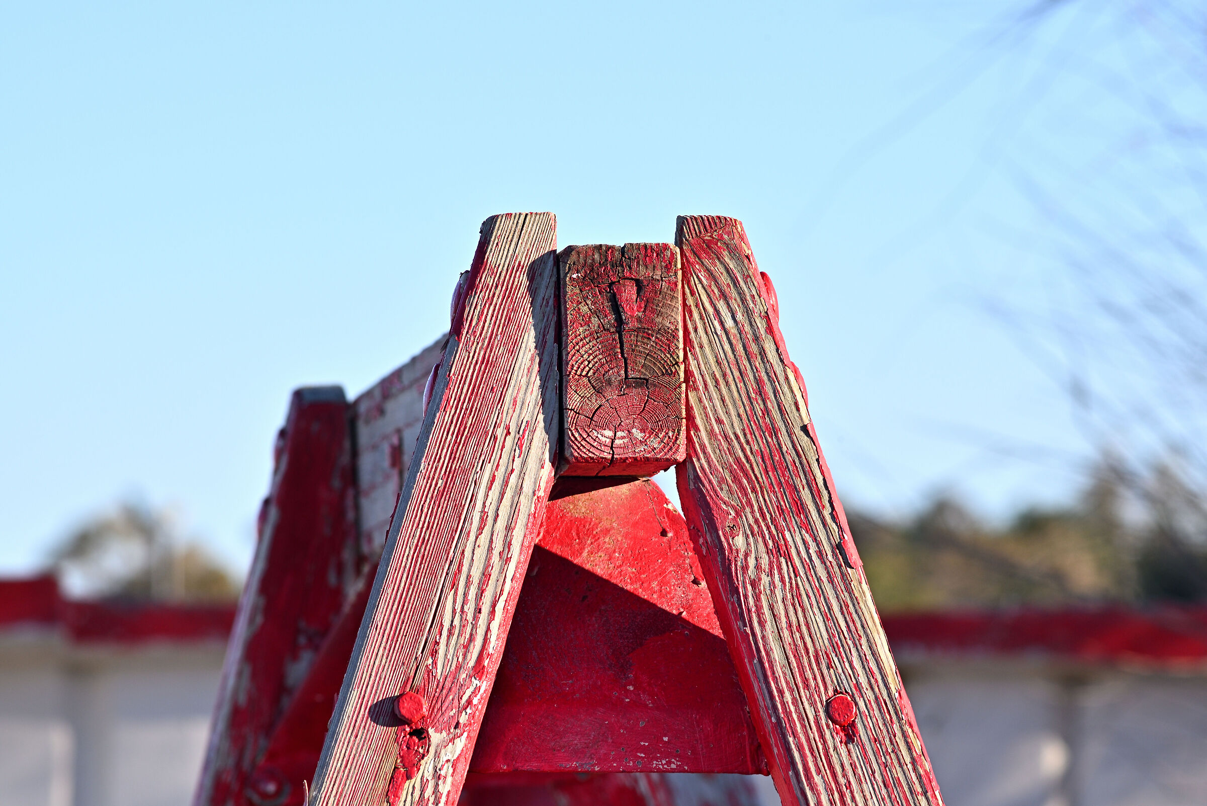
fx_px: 6708
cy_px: 403
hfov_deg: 10.3
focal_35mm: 200
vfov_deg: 6.9
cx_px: 604
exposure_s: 1/160
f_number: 11
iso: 250
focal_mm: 200
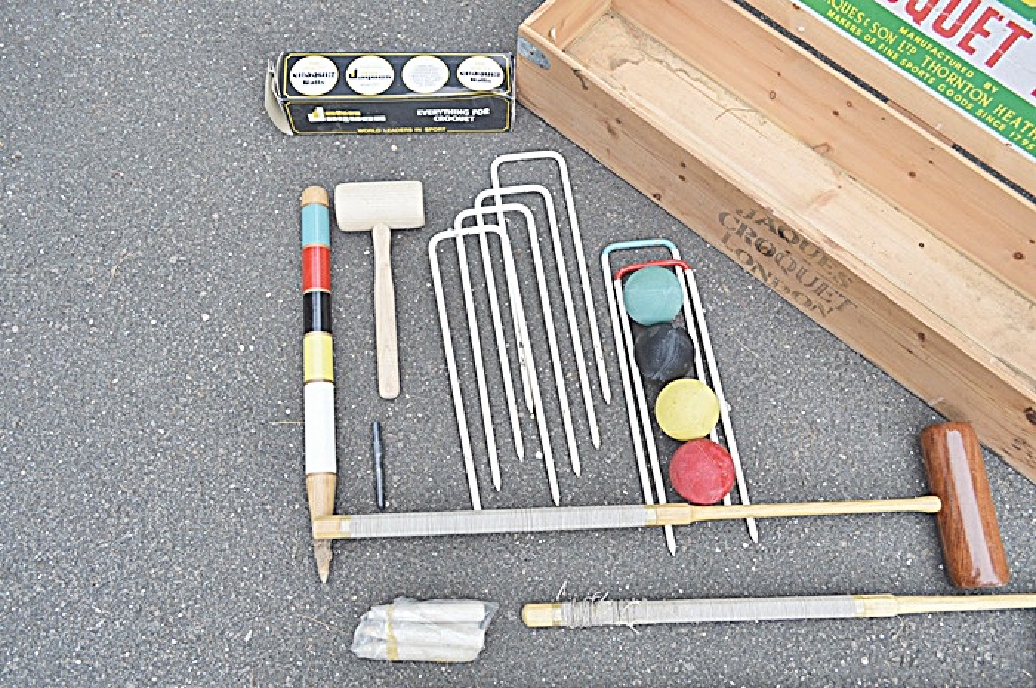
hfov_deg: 67.4
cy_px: 344
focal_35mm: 27
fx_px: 776
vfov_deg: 47.8
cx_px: 518
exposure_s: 1/100
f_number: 5
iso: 400
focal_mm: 18
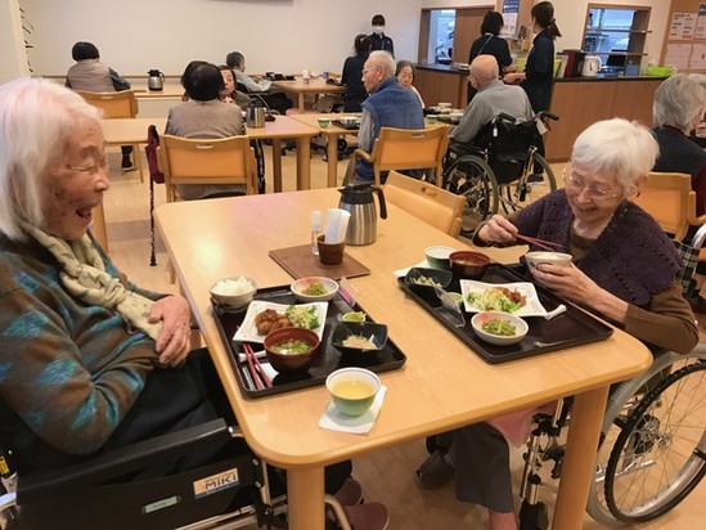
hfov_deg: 63.4
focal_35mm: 28
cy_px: 265
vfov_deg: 49.8
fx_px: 571
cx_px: 353
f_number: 1.8
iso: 25
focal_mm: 3.99
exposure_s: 1/30
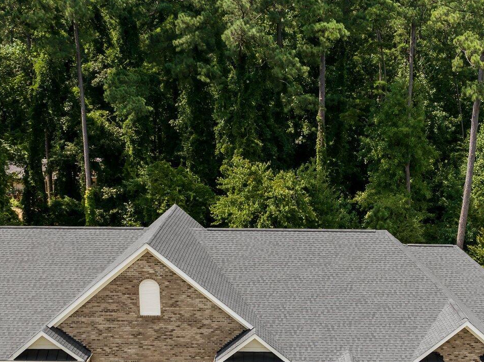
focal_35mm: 52
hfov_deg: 36.7
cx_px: 285
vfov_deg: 27.3
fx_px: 727
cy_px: 303
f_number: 2.8
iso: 150
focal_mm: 12.29
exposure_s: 1/1600
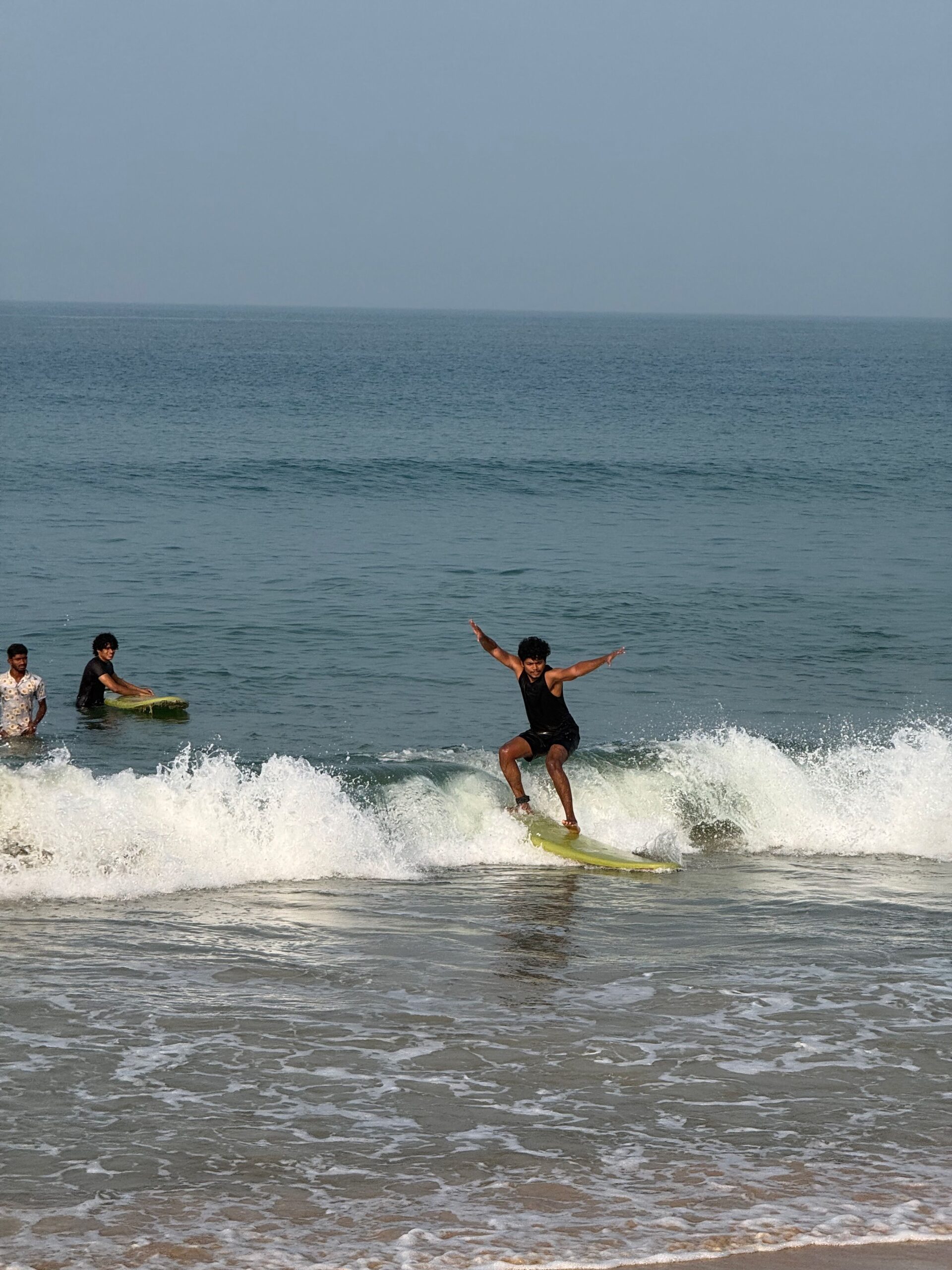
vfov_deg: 16.4
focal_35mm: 120
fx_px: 4400
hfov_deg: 12.3
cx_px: 476
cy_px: 635
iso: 50
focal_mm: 15.66
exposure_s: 1/1395
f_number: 2.8
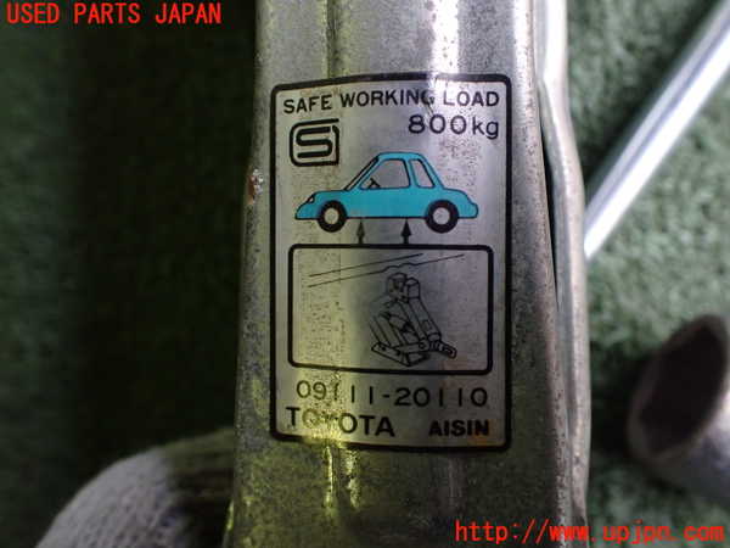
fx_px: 633
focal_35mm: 30
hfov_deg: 60.0
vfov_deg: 46.8
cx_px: 365
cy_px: 274
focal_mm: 5.4
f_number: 2.3
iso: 400
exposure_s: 1/125
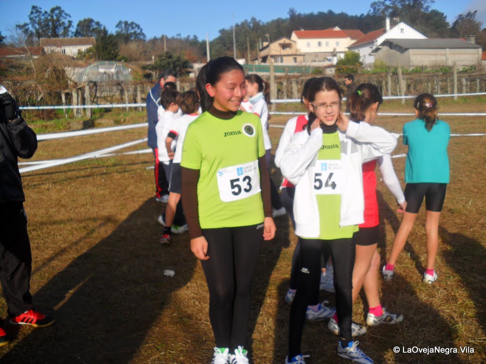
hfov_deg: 52.6
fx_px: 491
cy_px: 182
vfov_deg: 40.7
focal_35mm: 35
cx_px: 243
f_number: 7.6
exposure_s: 1/180
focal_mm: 6.3
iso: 80
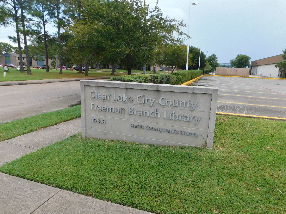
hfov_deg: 73.9
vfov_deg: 58.9
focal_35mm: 23
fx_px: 190
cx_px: 143
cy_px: 107
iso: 125
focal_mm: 4
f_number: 3
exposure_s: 1/800
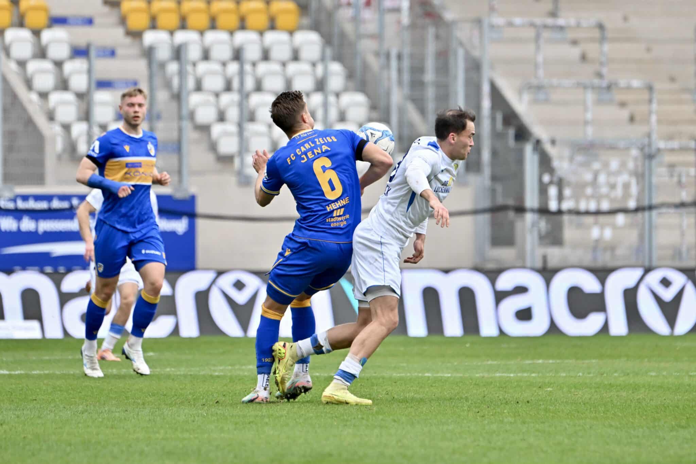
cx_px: 348
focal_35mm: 380
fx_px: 7346
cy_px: 232
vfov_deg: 3.6
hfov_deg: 5.4
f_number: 5.6
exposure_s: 1/1600
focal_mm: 380
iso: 1800
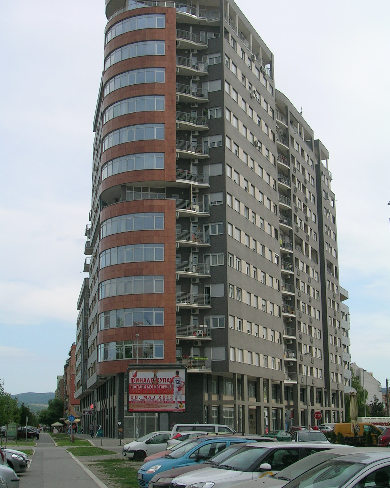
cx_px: 193
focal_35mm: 56
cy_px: 238
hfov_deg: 27.1
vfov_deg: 33.6
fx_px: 808
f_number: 5.5
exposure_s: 1/271
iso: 50
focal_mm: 8
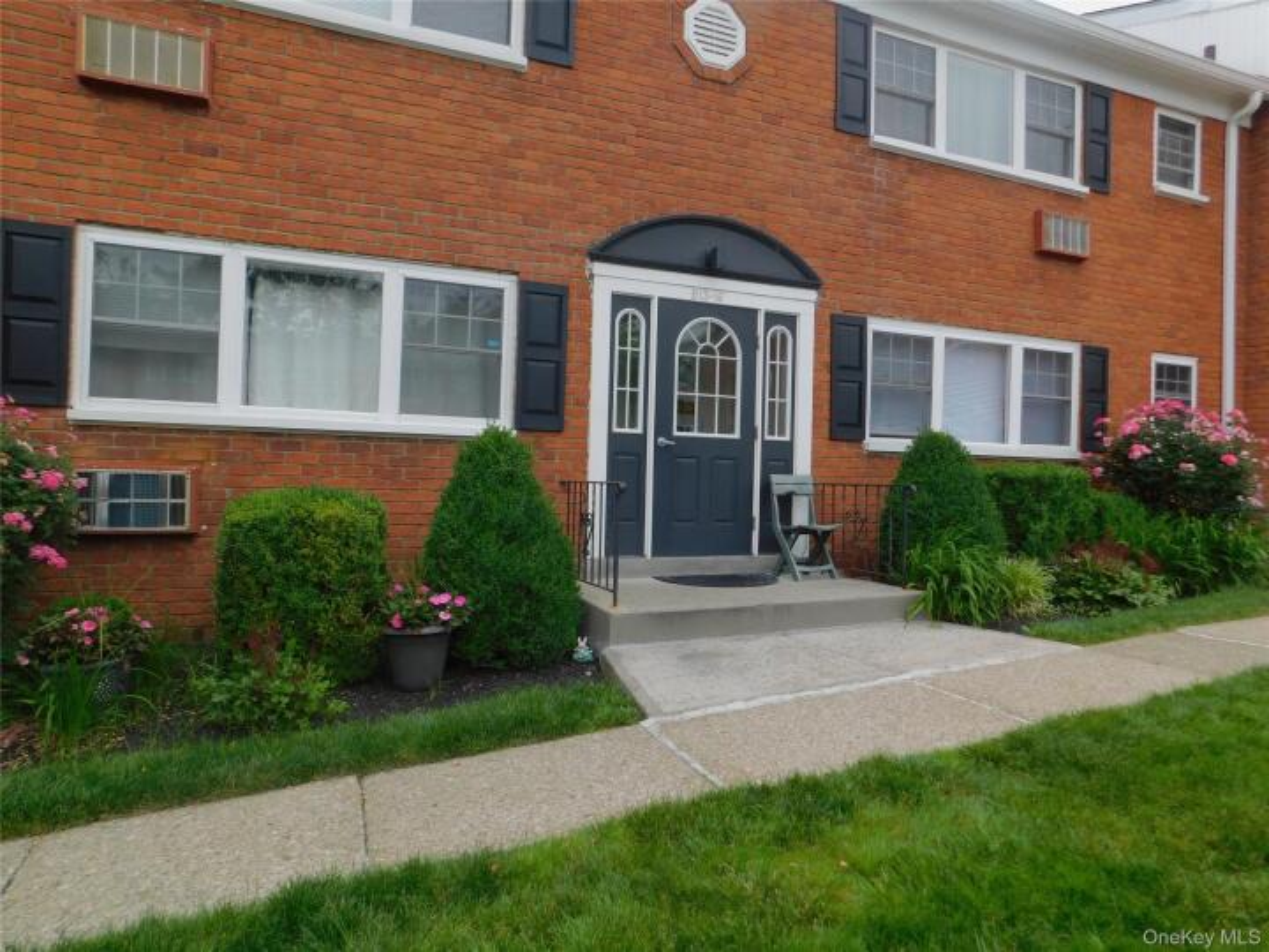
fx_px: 843
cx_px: 634
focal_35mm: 23
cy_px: 476
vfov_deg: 58.9
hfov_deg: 73.9
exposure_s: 1/640
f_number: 3
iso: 125
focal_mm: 4
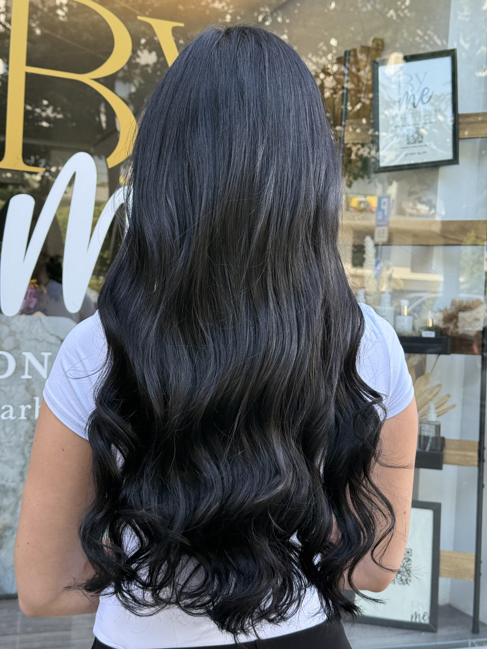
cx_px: 244
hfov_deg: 30.3
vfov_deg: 39.7
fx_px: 900
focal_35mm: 48
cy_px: 324
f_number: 1.78
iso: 160
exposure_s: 1/173
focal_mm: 6.76
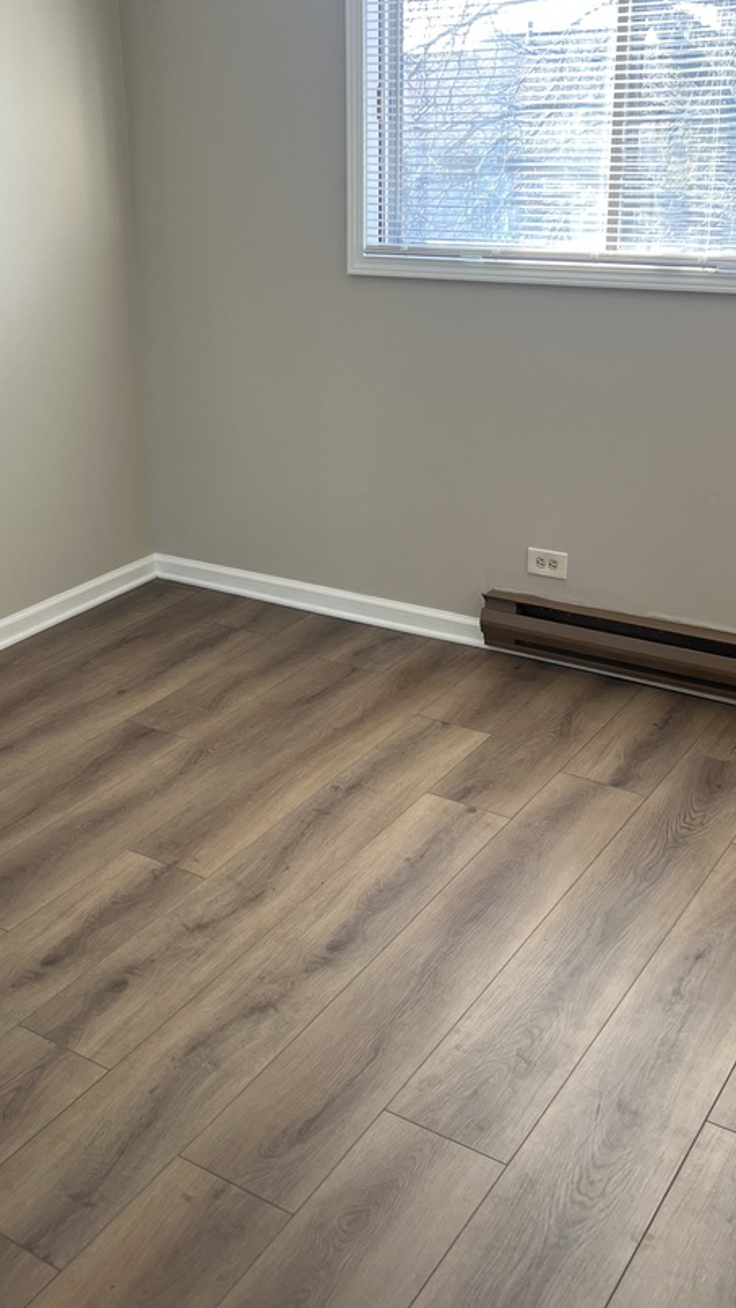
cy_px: 588
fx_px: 1318
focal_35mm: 38
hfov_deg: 31.1
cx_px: 297
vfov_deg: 52.7
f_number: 1.5
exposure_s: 1/121
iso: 80
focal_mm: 5.7
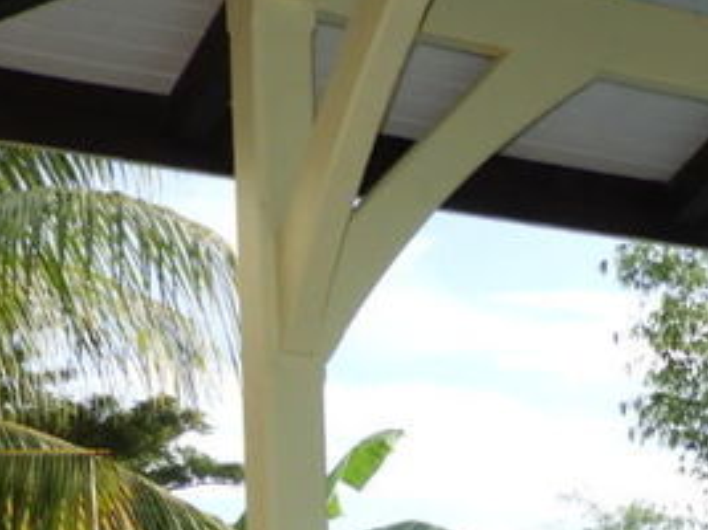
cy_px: 1012
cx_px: 732
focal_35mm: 108
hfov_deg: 17.7
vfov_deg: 12.3
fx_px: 2208
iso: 100
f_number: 3.3
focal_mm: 4.3
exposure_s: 1/640
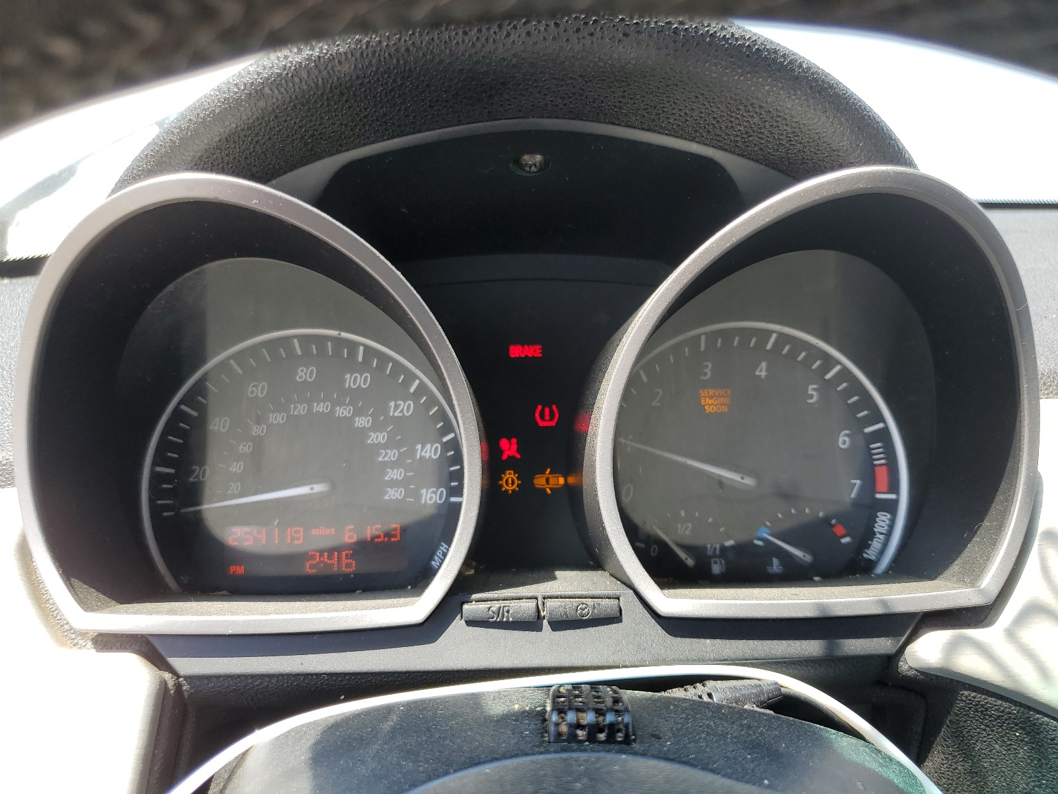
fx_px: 795
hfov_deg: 67.3
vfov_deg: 53.1
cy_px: 397
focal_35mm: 26
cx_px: 529
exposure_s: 1/323
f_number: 1.5
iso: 50
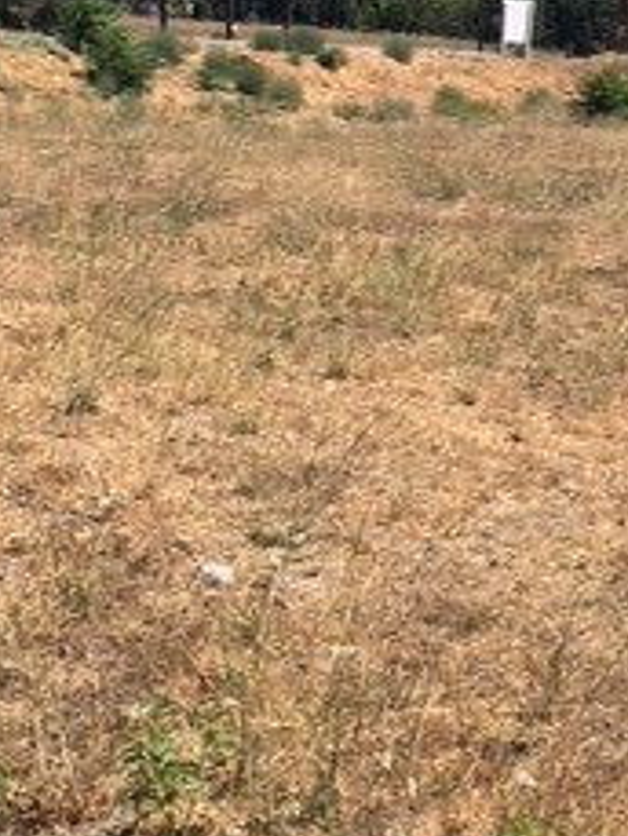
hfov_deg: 18.2
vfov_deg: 23.8
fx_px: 1958
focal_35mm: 81
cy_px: 190
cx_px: 307
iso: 25
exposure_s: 1/1672
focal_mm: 4.15
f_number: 2.2
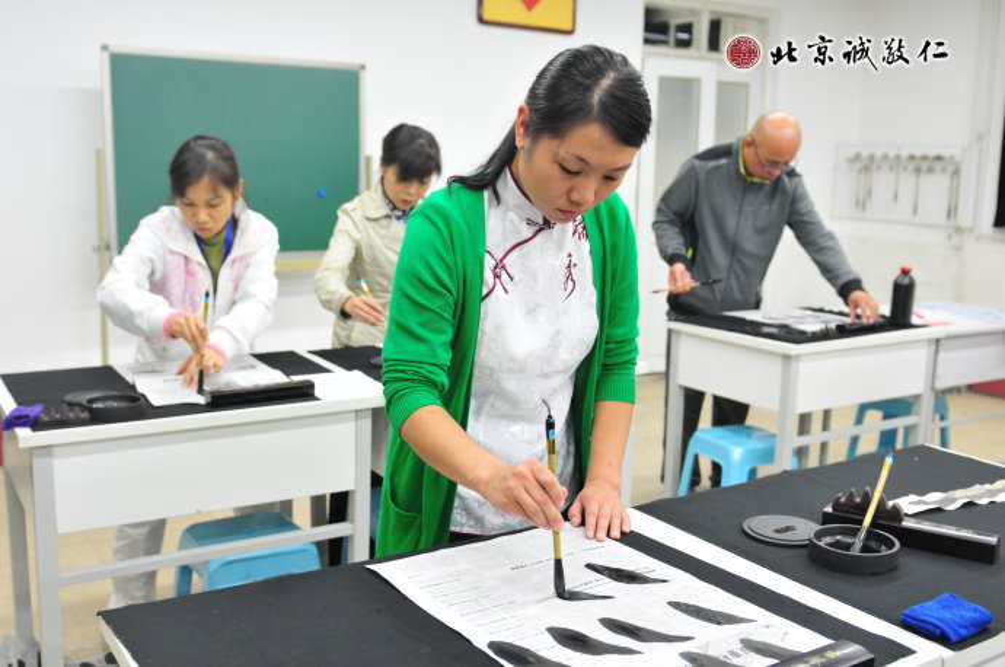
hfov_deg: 53.2
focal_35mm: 36
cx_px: 502
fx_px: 1004
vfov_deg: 36.8
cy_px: 334
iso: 400
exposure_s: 1/40
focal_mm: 24
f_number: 3.2
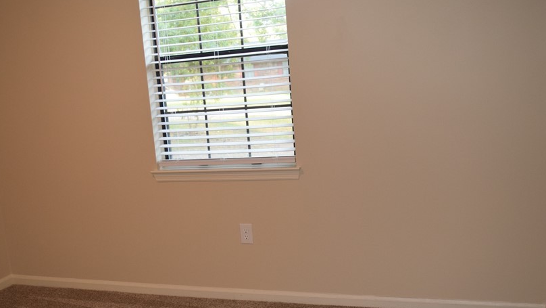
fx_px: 550
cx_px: 265
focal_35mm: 38
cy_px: 187
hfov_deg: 52.8
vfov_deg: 31.1
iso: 800
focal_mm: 18
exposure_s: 1/60
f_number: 4
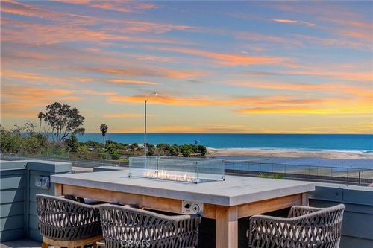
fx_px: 456
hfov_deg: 44.5
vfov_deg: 30.5
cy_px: 124
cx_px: 186
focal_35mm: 44
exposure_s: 1/1600
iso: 800
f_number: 13
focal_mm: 44
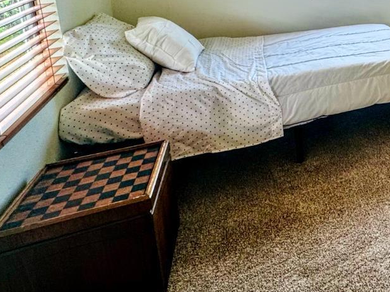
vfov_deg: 37.3
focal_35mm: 34
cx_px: 428
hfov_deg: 42.5
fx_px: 383
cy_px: -2
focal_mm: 2.22
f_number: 2.2
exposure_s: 1/120
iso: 64
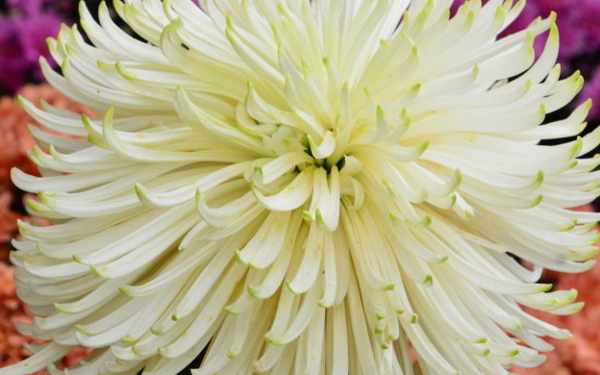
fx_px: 5004
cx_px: 297
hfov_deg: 6.9
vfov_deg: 4.3
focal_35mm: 306
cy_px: 197
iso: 3200
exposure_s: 1/250
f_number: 13
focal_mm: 122
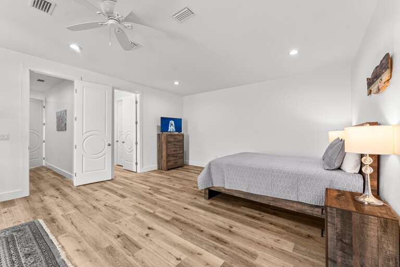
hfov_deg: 104.3
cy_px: 134
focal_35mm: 14
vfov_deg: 81.2
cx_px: 200
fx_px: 156
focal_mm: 14
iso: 400
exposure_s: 1/2
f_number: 8
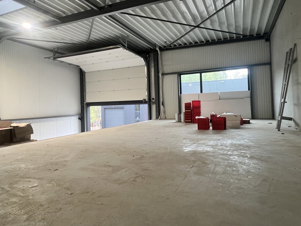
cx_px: 141
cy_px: 103
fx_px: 191
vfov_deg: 61.0
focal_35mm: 22
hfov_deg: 76.3
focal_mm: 1.57
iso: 200
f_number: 1.8
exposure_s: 1/99
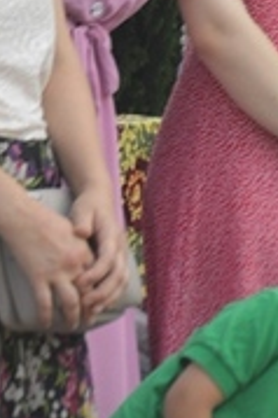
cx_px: 446
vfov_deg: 2.9
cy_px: 262
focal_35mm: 705
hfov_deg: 1.9
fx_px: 8184
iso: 200
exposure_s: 1/125
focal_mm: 105
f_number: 5.6
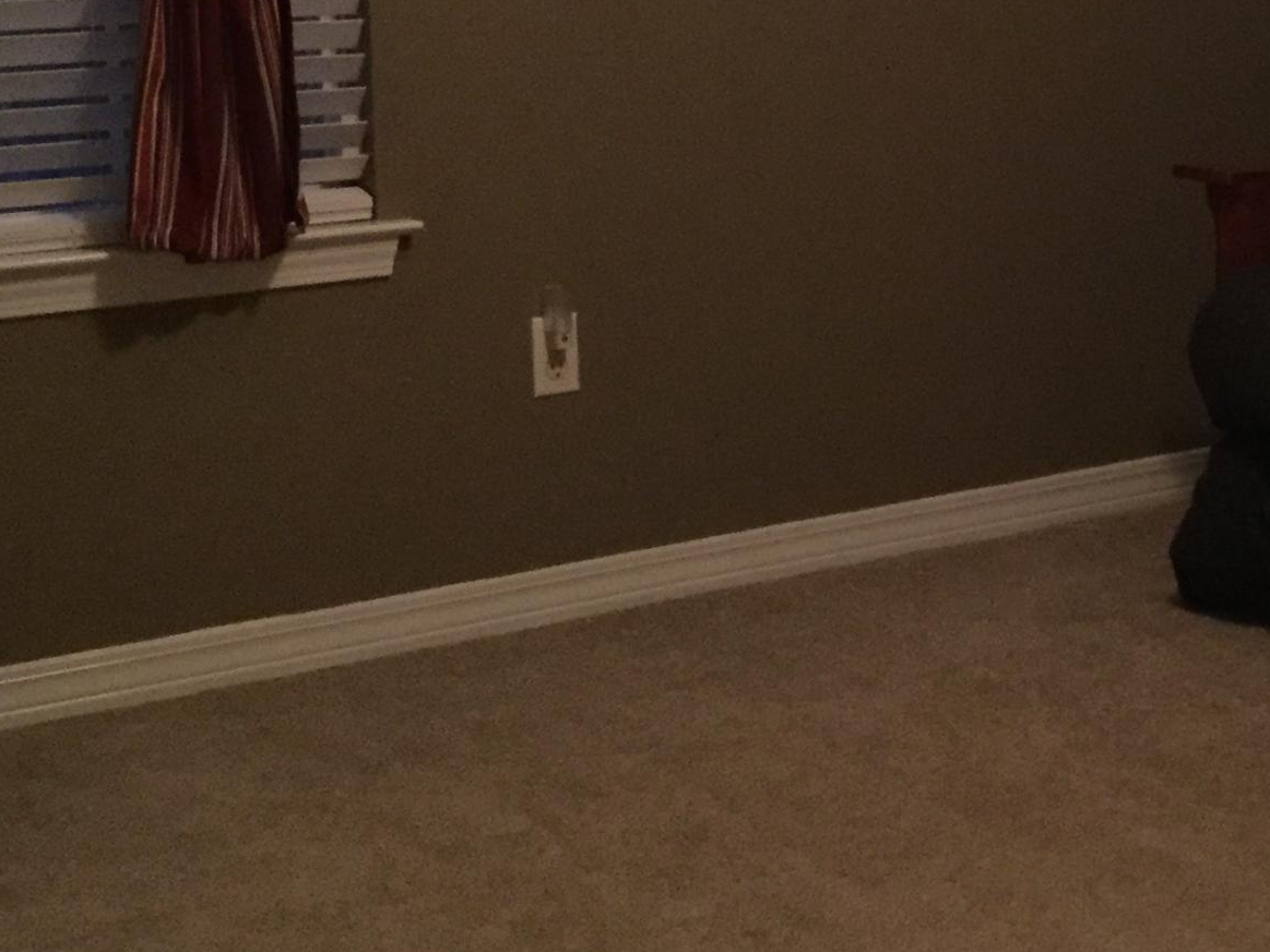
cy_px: 114
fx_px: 2935
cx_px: 1037
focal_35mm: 80
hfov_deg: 24.0
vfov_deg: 18.2
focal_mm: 3.3
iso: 400
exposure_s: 1/15
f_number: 2.4
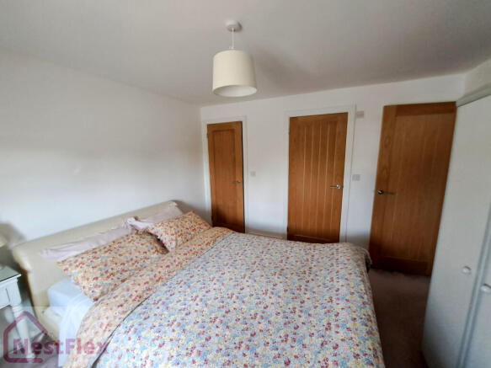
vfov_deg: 89.9
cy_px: 184
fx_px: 184
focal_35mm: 13
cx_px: 246
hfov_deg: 106.2
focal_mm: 1.74
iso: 200
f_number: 2.2
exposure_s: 1/50
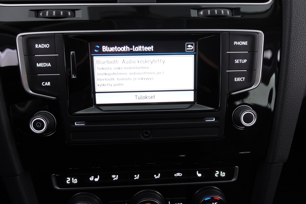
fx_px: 204
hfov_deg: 73.7
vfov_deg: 53.1
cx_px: 153
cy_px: 102
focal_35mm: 24
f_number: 1.8
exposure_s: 1/30
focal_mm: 9.4
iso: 640
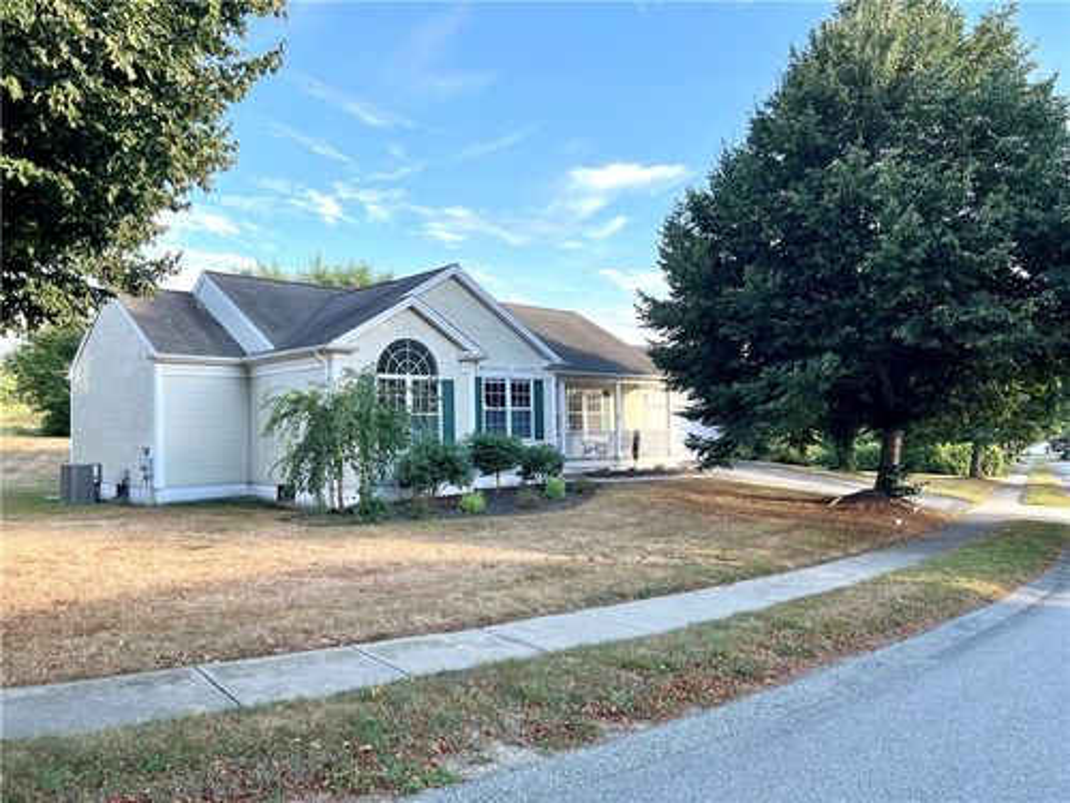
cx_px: 535
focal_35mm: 26
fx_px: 804
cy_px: 402
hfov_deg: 67.3
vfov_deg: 53.1
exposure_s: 1/1038
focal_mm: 5.7
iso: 50
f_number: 1.5
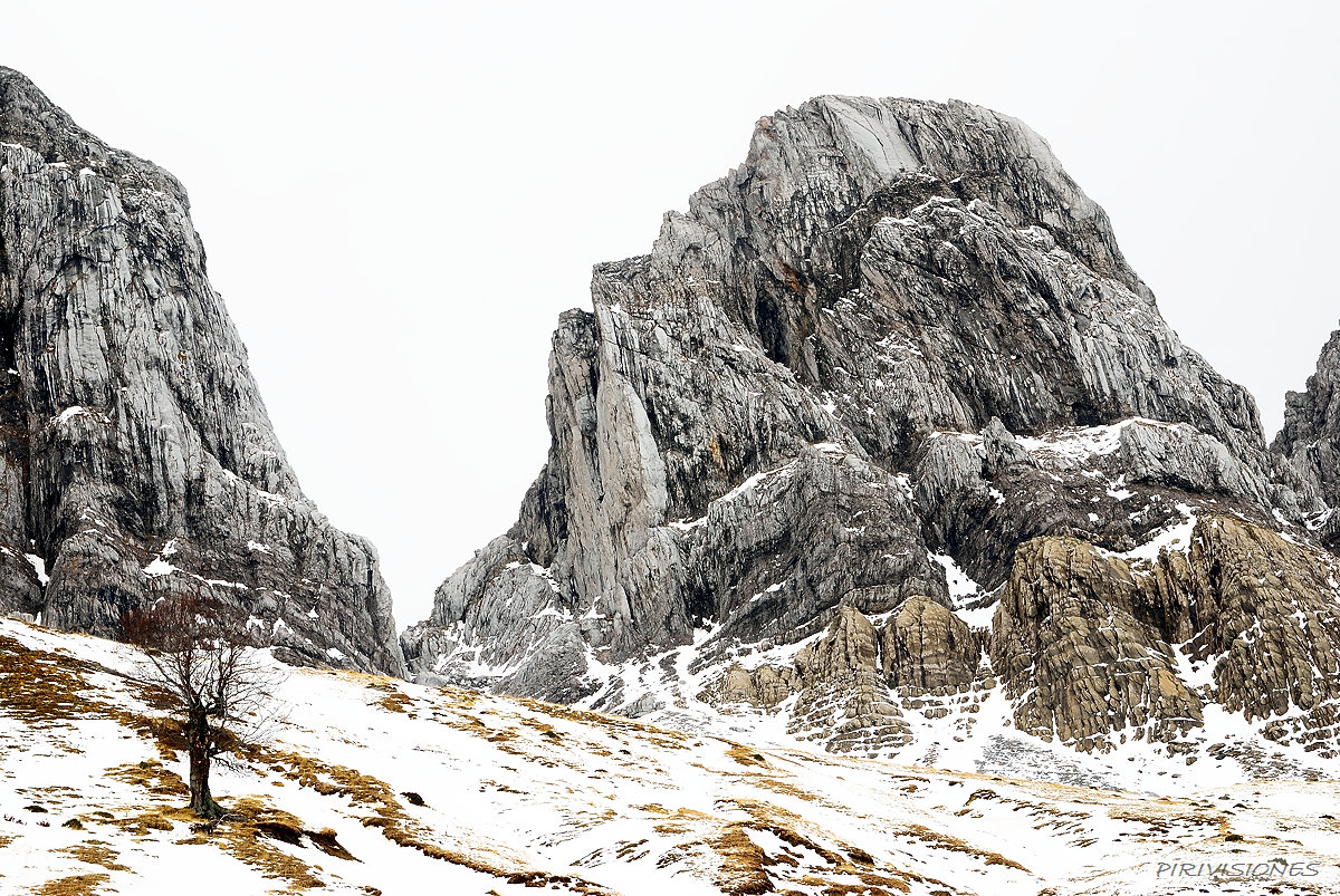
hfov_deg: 29.8
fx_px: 2515
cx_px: 670
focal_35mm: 68
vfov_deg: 20.2
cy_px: 448
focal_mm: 45
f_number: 8
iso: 100
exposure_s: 1/80
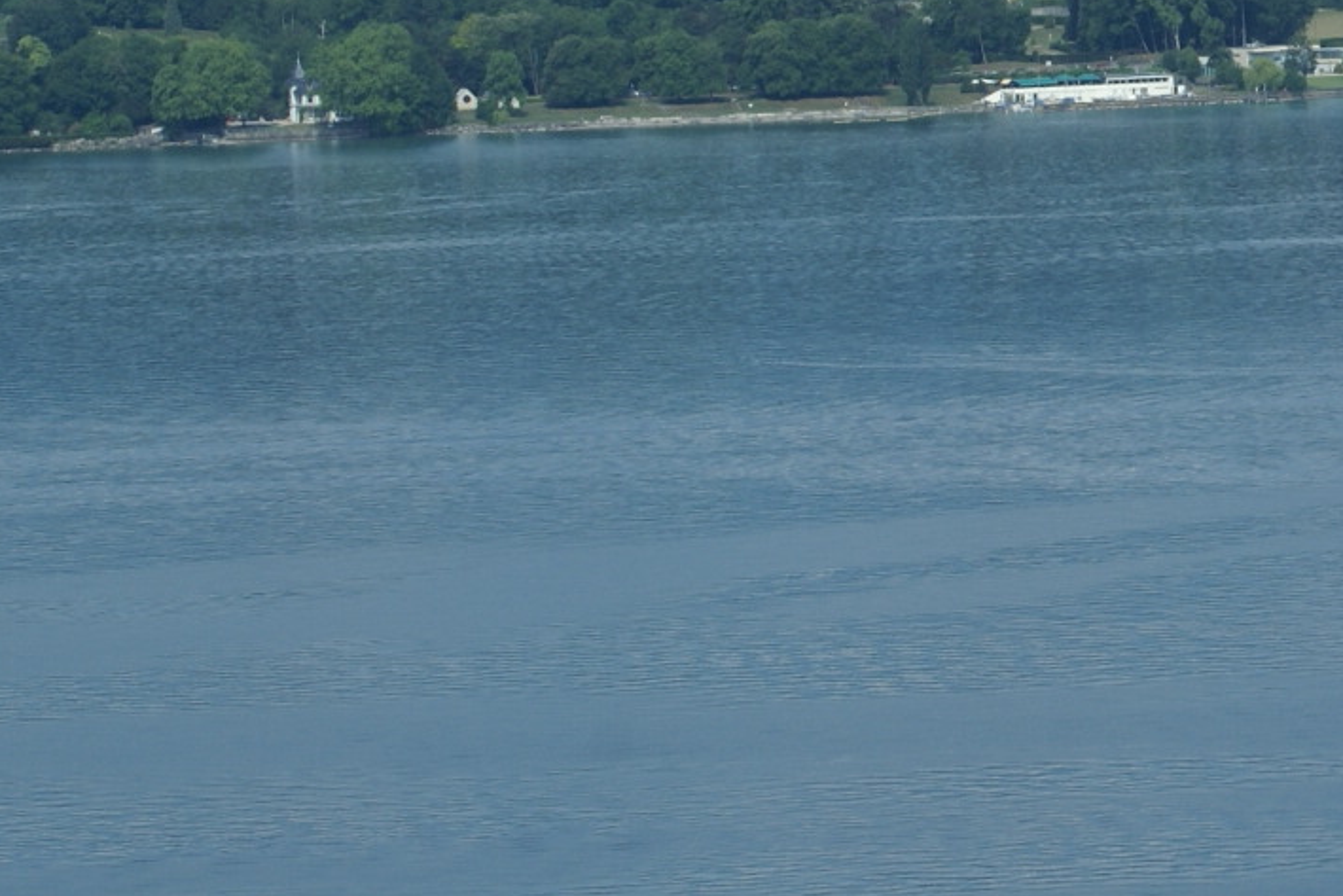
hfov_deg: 6.3
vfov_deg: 4.2
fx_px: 12126
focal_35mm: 325
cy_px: -208
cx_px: 1589
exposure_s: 1/160
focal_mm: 80
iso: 100
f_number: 13
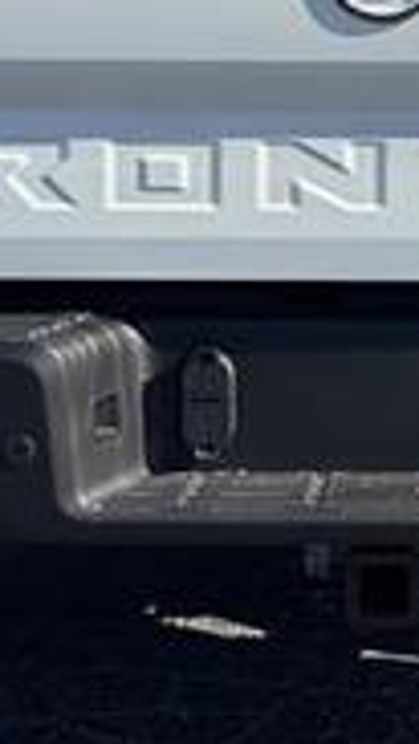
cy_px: 53
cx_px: 399
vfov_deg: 14.7
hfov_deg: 8.4
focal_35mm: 144
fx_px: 2843
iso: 64
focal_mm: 6.76
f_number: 1.78
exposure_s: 1/4608
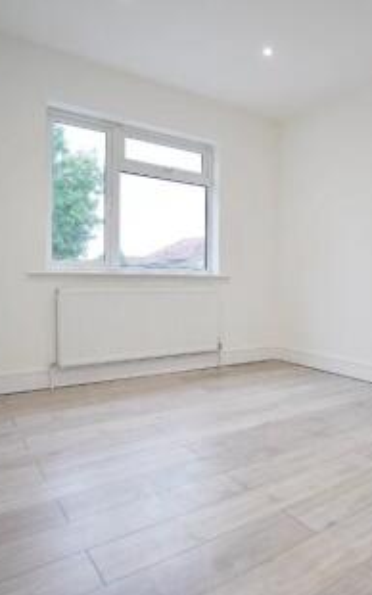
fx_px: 405
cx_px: 274
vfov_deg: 72.5
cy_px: 298
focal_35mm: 25
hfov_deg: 47.7
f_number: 4
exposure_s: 1/160
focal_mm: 16
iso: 320
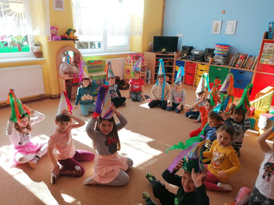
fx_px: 214
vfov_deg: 51.4
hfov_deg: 65.3
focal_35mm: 27
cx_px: 137
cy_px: 102
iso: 50
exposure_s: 1/100
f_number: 1.8
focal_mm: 4.75
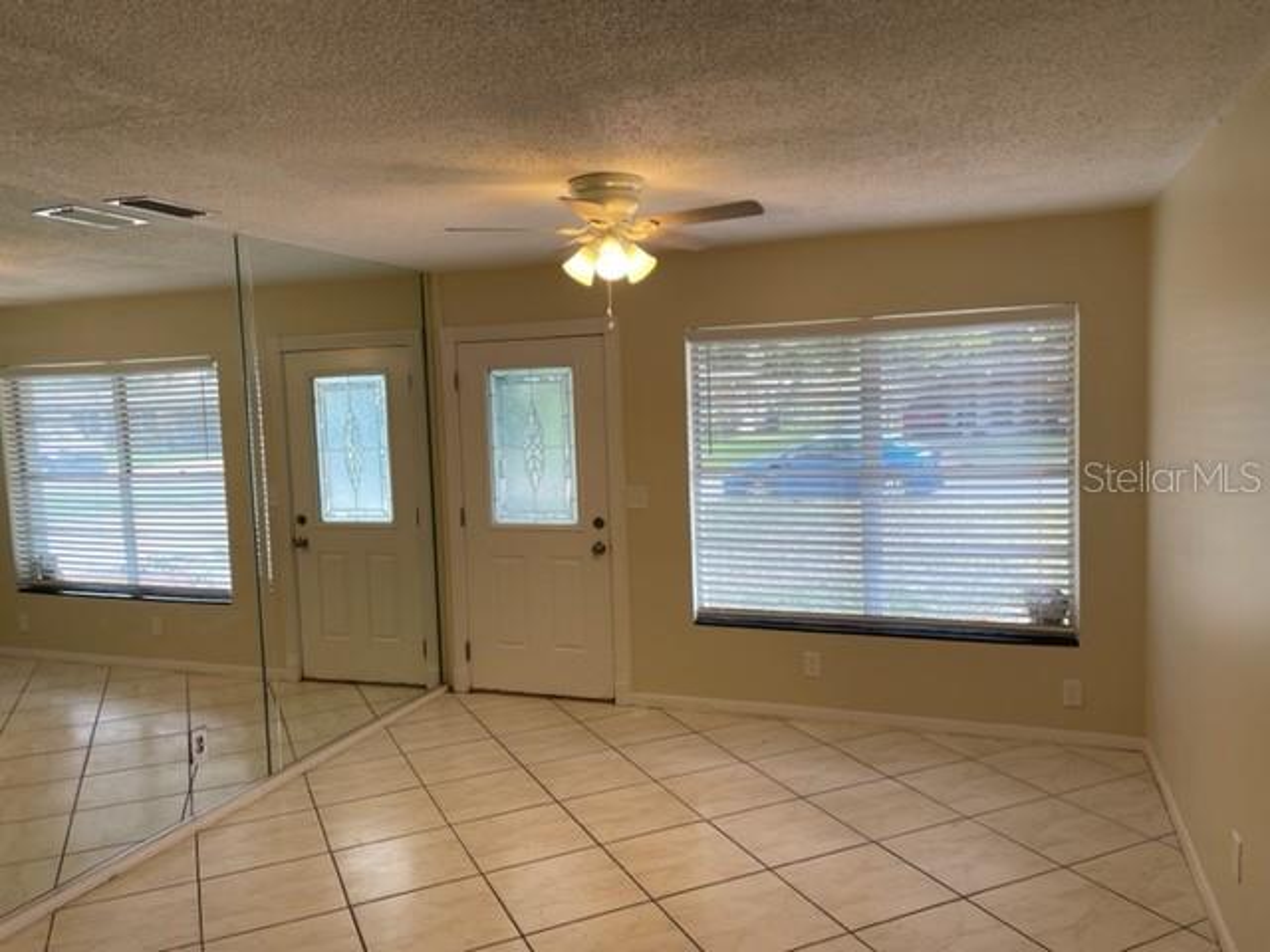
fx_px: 954
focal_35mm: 26
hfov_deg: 67.3
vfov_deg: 53.1
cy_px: 476
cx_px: 635
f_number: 1.6
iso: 50
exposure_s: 1/120
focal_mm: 4.2
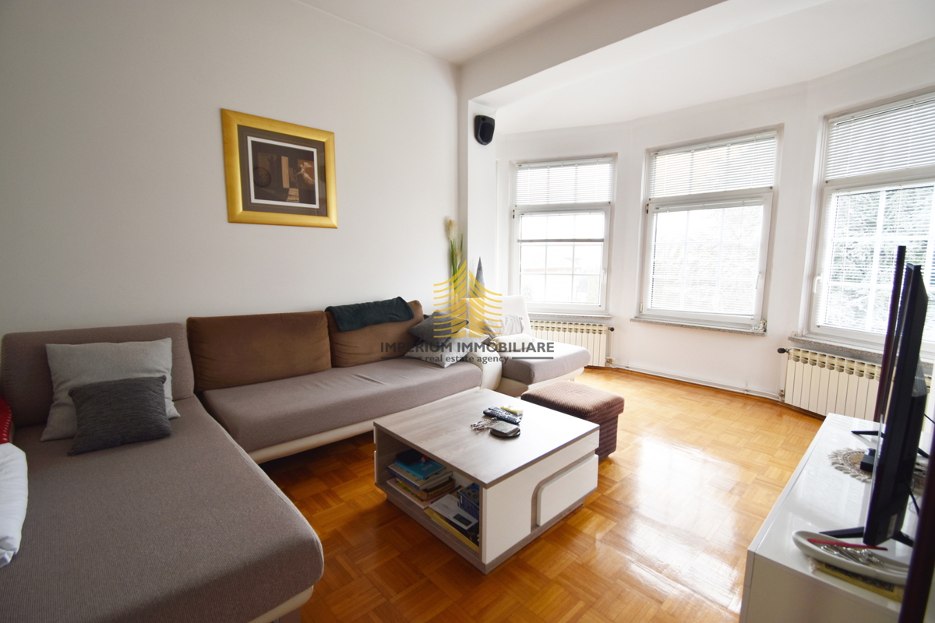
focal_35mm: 15
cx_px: 468
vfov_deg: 77.3
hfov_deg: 100.4
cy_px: 312
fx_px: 390
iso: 100
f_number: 4.5
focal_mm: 10
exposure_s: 1/20
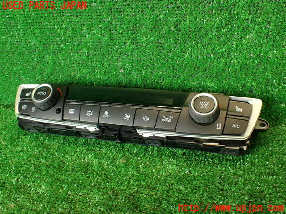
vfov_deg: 44.2
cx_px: 143
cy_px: 107
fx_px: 264
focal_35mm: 32
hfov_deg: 56.8
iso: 200
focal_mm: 5.79
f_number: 2.4
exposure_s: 1/40
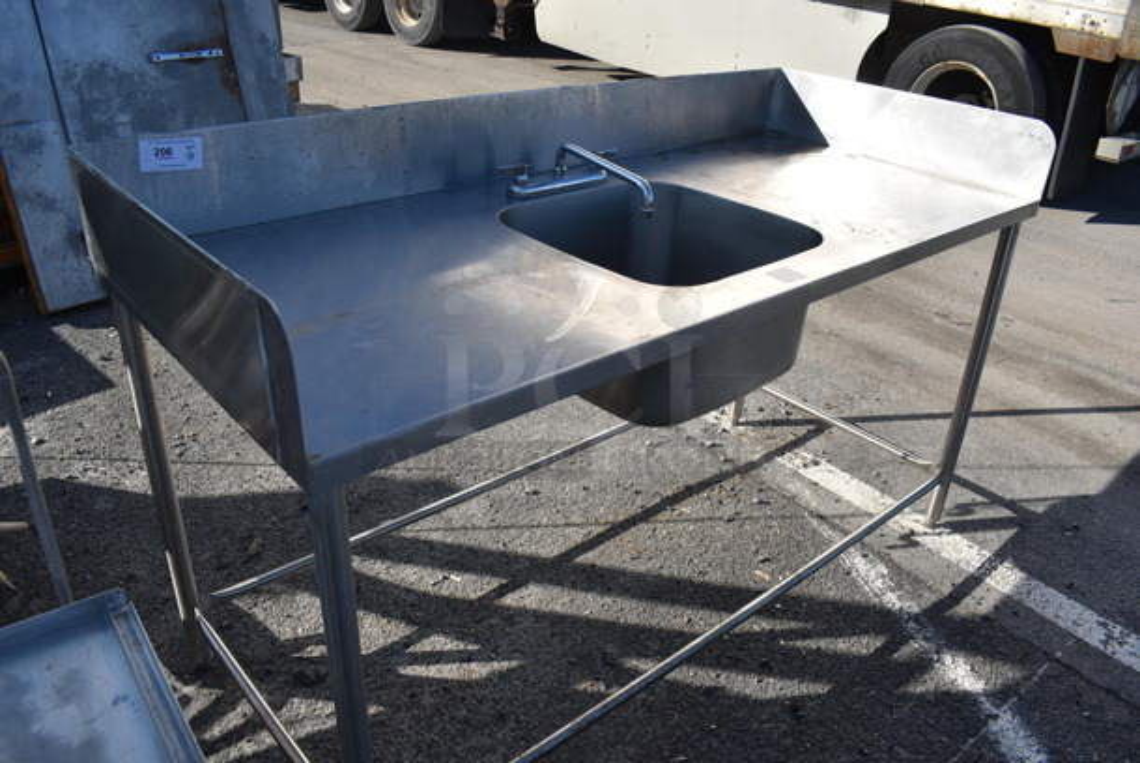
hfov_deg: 67.3
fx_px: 856
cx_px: 570
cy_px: 382
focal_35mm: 27
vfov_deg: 48.0
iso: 200
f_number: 8
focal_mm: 18
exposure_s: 1/500
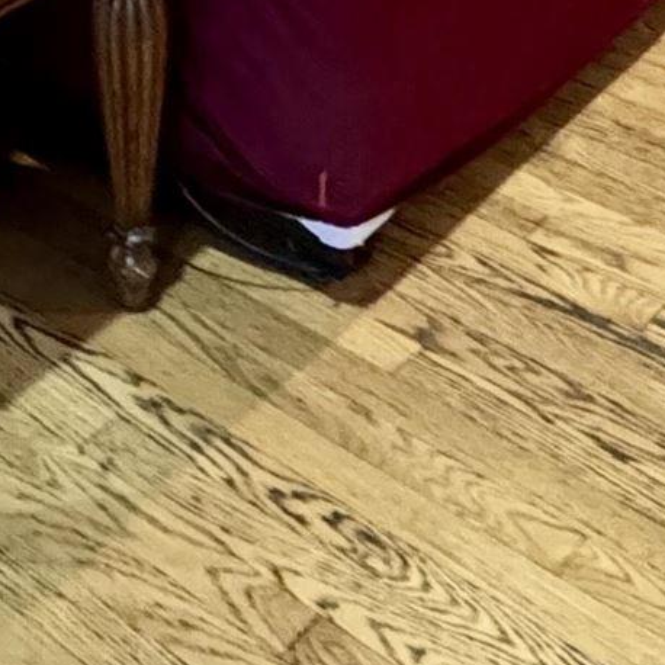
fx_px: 1804
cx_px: -36
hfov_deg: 20.1
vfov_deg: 15.3
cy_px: -778
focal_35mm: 83
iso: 1250
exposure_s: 1/60
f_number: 2.2
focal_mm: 2.22
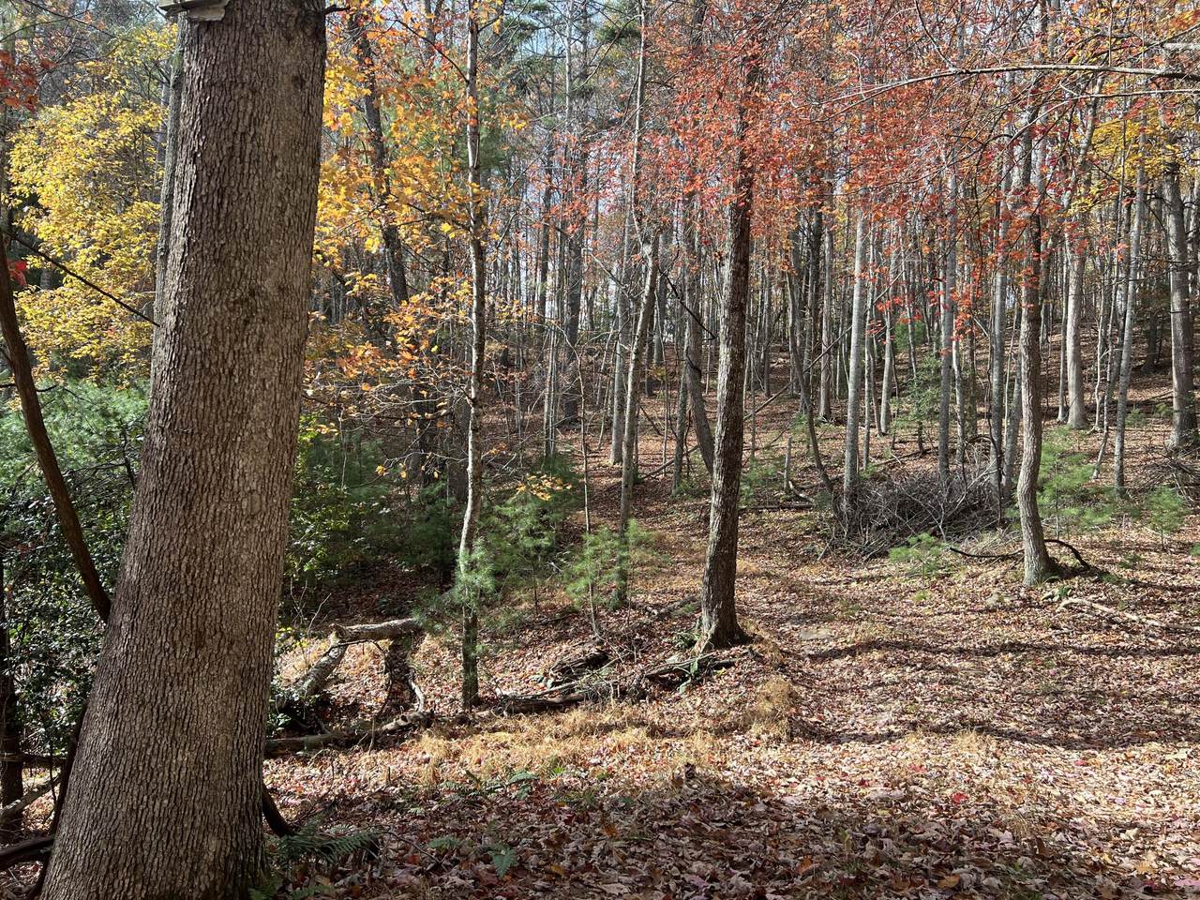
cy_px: 450
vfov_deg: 53.1
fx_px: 901
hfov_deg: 67.3
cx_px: 600
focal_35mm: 26
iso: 50
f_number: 1.5
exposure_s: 1/709
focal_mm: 5.7
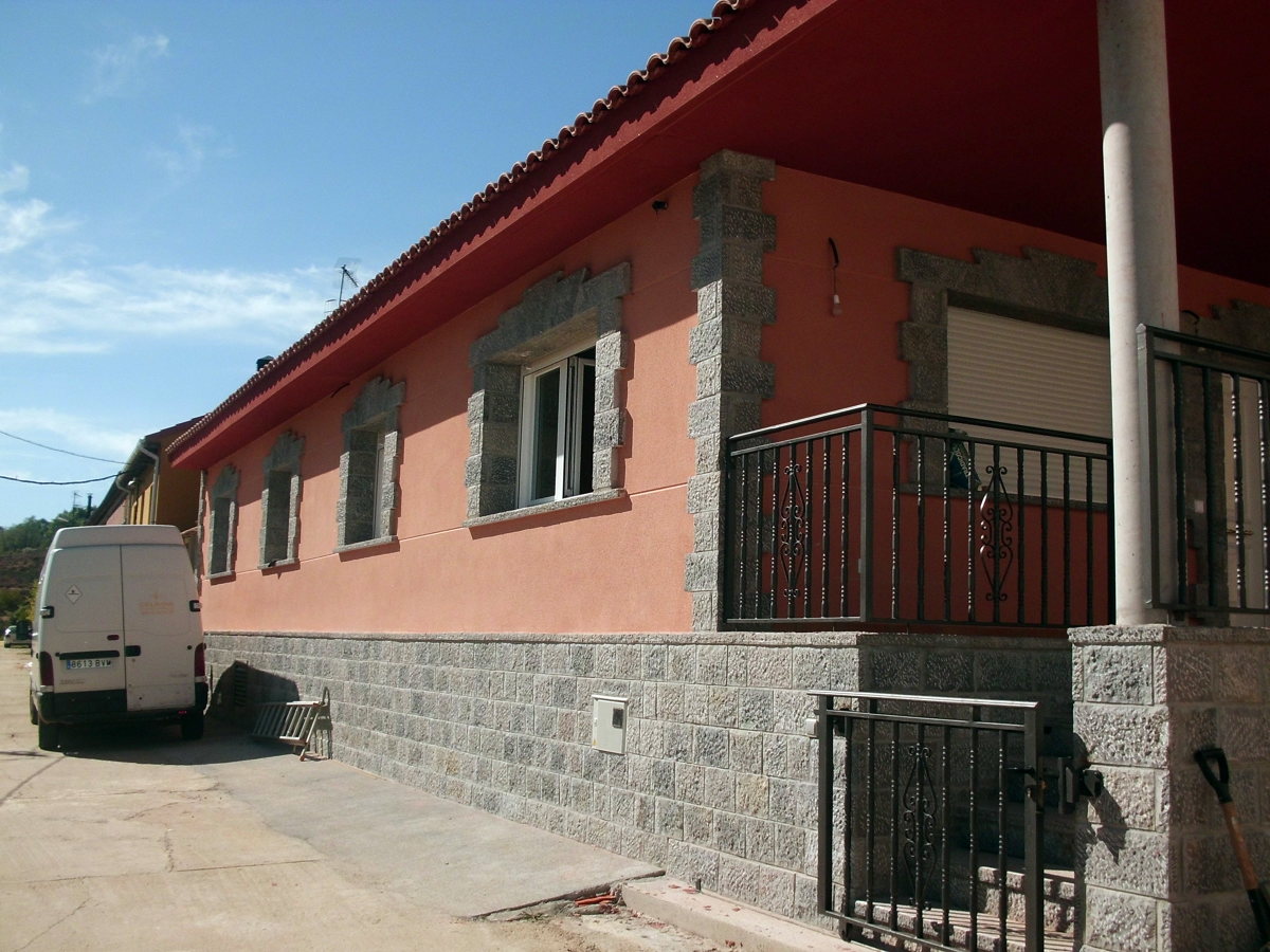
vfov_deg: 39.7
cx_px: 635
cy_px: 476
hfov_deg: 51.4
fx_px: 1321
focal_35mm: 36
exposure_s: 1/400
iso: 64
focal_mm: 6.3
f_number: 7.3
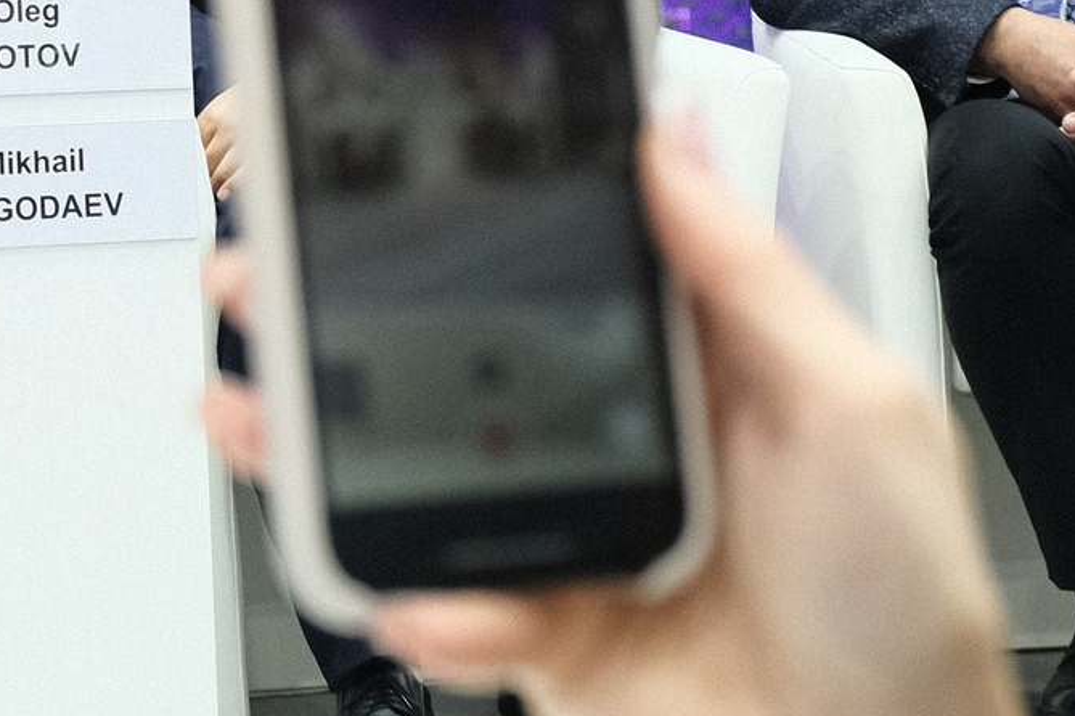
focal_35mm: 157
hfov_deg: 12.7
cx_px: -252
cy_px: -148
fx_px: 4688
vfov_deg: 8.6
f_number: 4
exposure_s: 1/125
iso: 2000
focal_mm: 27.4
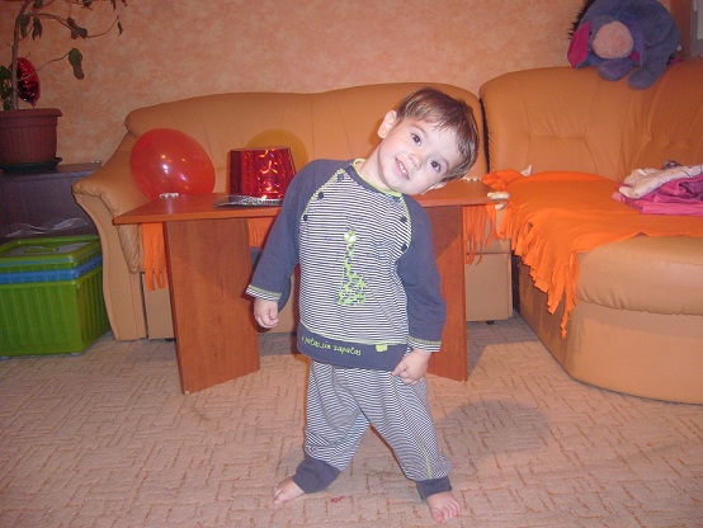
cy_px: 264
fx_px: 711
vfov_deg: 40.7
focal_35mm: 35
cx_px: 352
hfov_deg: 52.6
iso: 125
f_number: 2.8
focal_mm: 5.8
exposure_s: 1/8
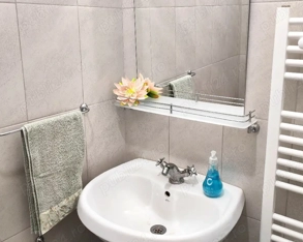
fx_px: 323
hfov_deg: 50.3
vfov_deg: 41.0
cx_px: 153
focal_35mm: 36
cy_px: 99
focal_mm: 5.53
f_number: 1.8
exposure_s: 1/100
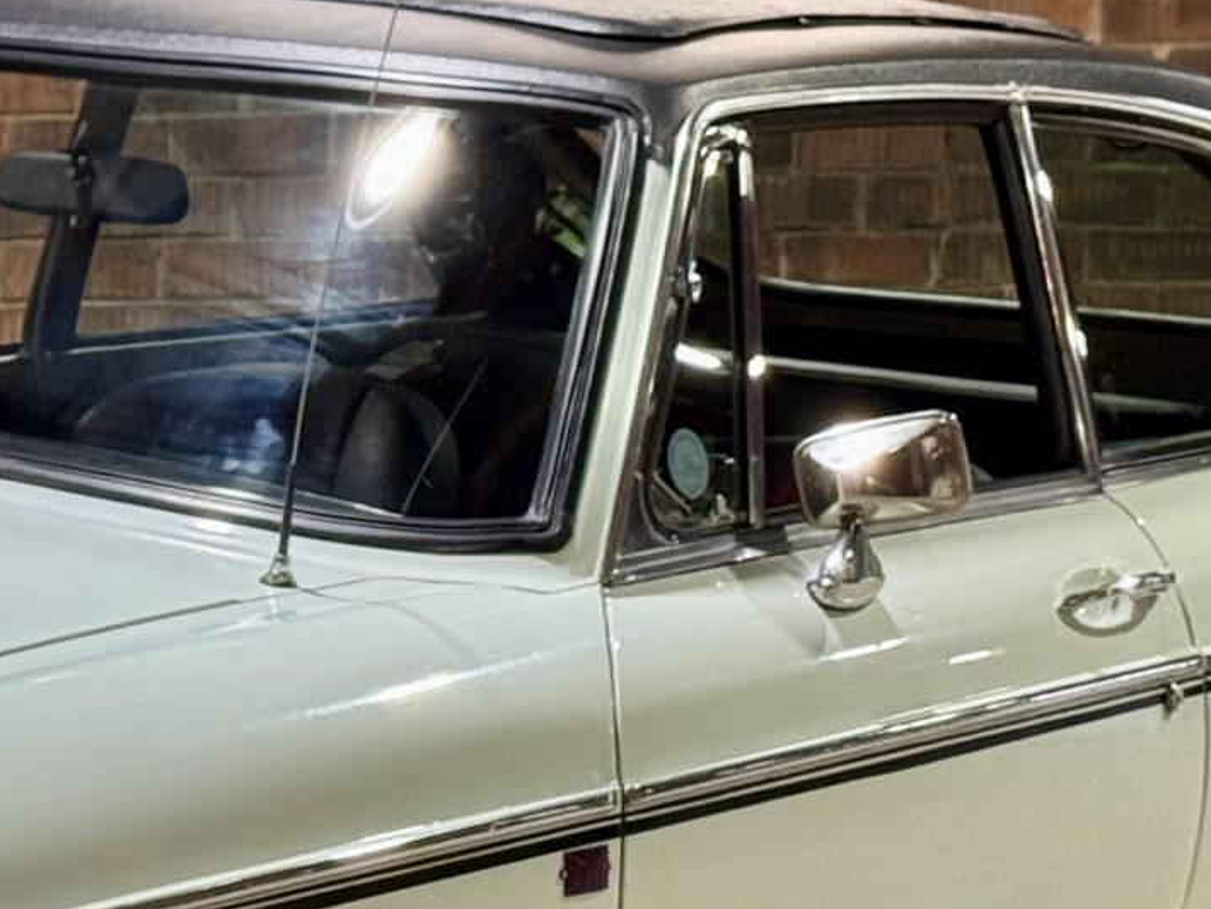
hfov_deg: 11.3
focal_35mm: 173
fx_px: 6054
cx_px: -31
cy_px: 542
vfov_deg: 8.6
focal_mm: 6.76
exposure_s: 1/50
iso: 160
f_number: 1.78
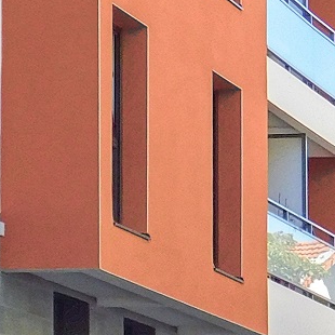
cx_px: 372
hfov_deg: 6.0
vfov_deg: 6.0
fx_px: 3186
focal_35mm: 291
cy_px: 119
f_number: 3.8
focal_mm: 9
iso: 125
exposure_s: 1/250
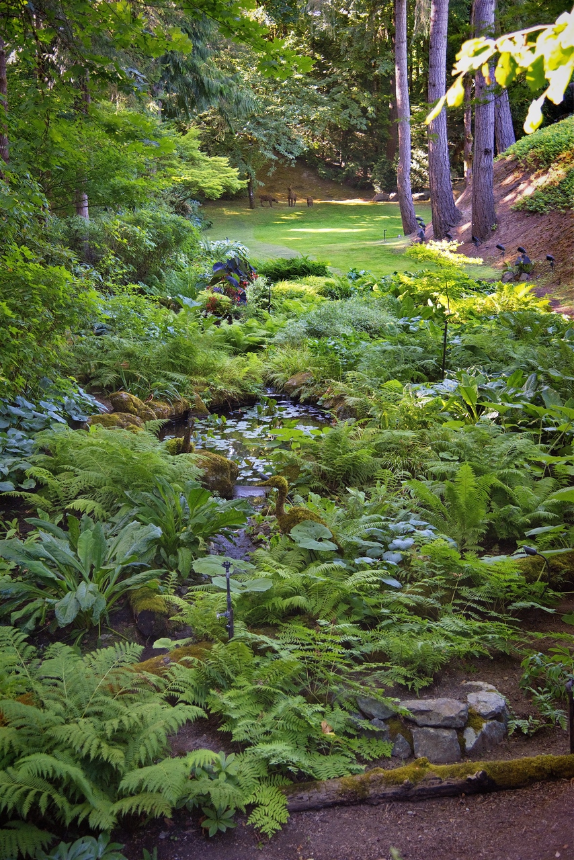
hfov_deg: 27.0
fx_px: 1195
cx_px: 287
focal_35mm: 50
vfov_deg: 39.6
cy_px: 430
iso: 1600
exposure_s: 1/100
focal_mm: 50
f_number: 4
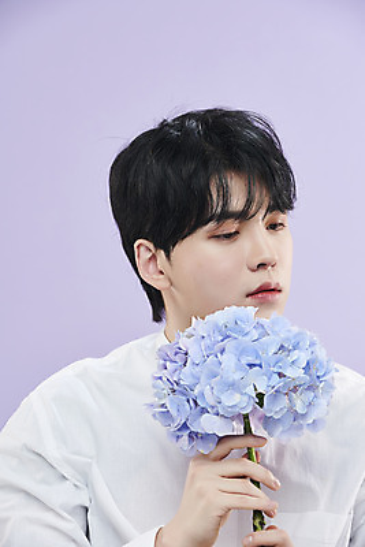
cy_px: 274
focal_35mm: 135
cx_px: 182
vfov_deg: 15.2
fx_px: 2051
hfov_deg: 10.2
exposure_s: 1/125
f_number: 8
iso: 64
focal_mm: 135
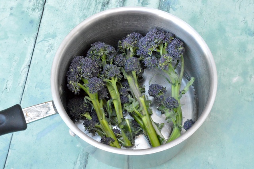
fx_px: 423
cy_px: 84
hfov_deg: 33.4
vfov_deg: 22.6
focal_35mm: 60
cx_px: 127
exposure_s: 1/15
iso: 6400
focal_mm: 40
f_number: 32
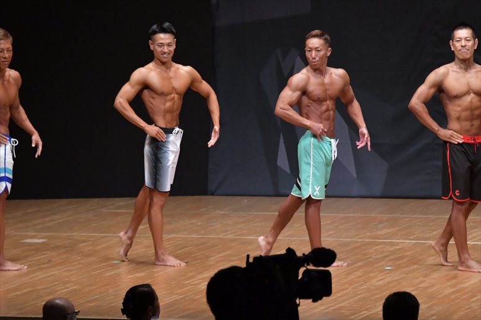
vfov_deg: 5.4
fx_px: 3405
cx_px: 240
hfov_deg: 8.1
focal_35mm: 255
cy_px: 160
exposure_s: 1/400
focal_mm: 170
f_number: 5.6
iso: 6400
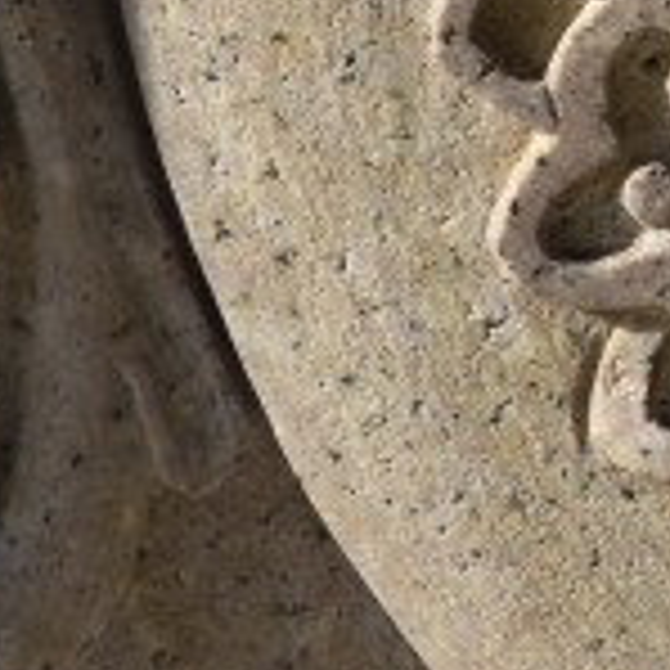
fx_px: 23409
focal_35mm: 1069
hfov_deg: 1.6
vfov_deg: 1.6
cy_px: -178
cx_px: 1731
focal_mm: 122
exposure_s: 1/500
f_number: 8
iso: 280
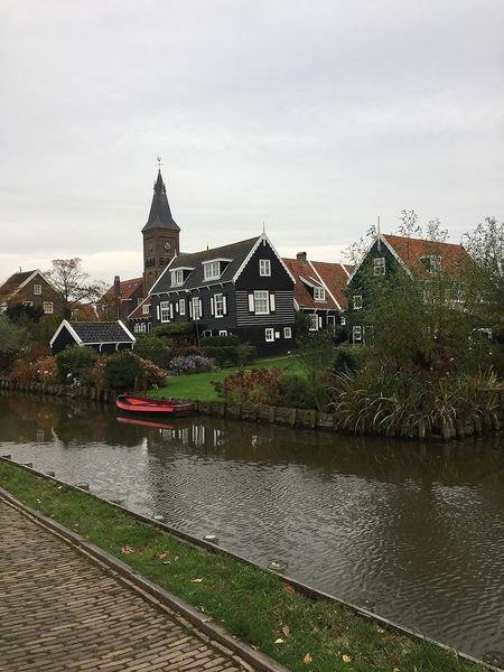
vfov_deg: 61.7
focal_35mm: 29
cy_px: 336
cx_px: 252
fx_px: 563
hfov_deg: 48.2
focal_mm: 4.15
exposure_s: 1/222
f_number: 2.2
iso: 32
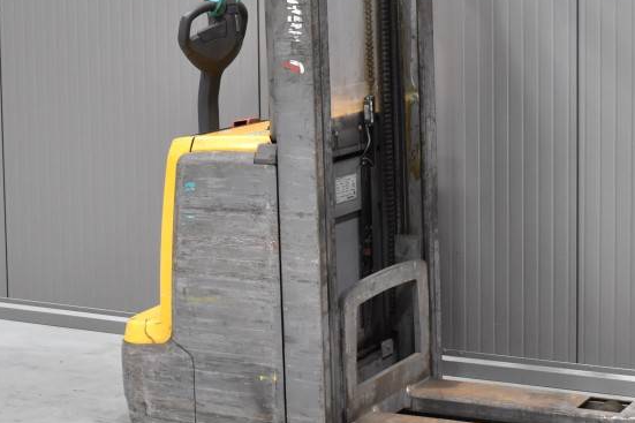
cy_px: 113
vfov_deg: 16.0
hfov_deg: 23.9
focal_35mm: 85
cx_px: 355
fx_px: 1499
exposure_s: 1/50
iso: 1250
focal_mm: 26
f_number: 4
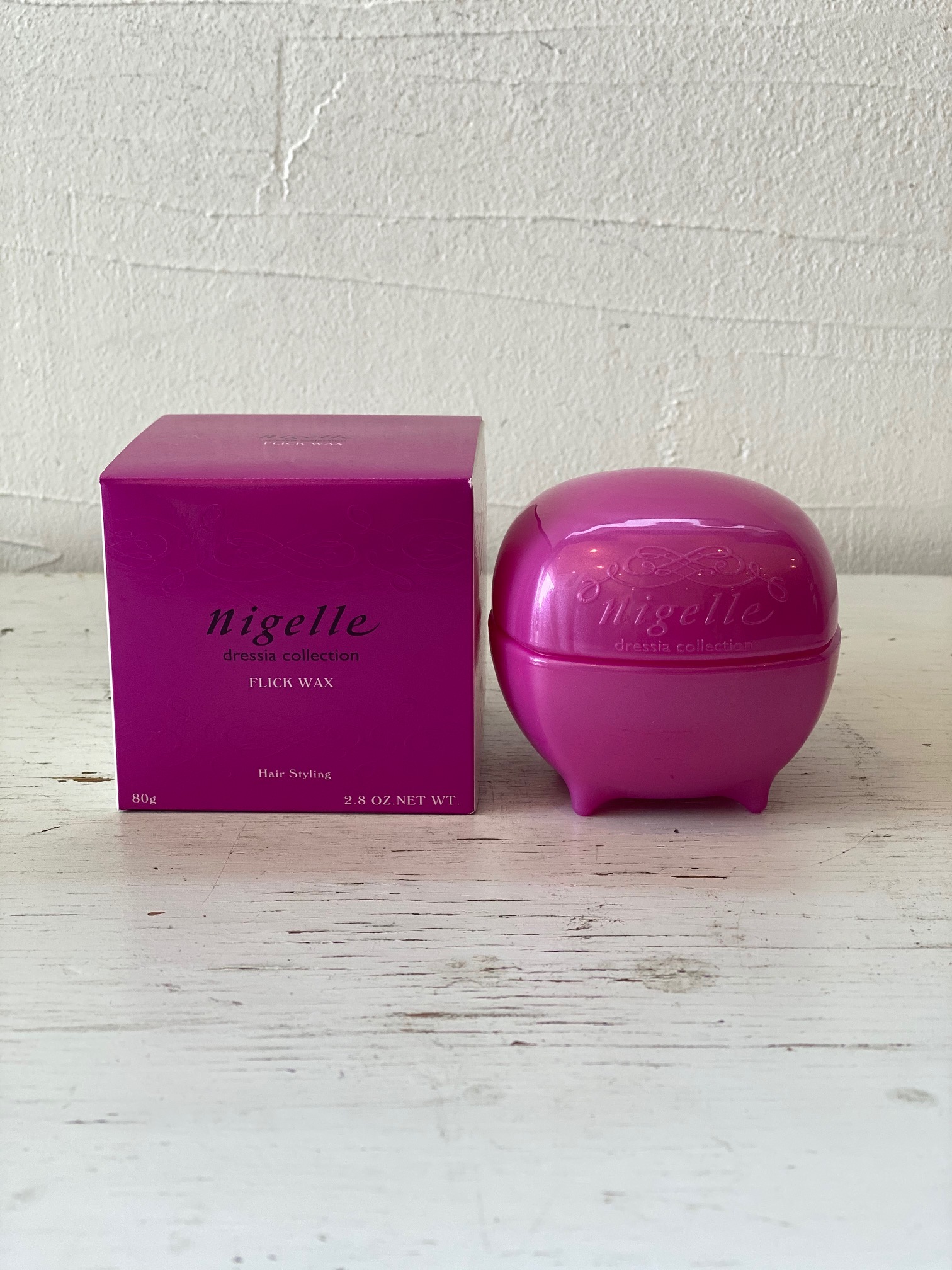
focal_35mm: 52
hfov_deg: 28.0
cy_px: 635
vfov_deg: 36.8
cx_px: 476
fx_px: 1907
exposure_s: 1/120
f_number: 2
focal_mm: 6
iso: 32
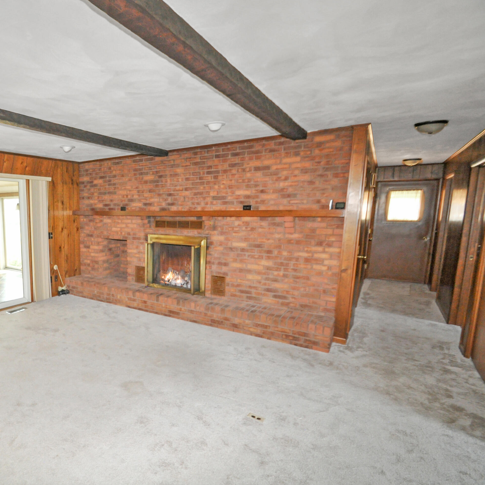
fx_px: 317
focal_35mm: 20
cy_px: 241
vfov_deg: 74.8
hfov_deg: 68.9
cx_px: 110
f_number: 4
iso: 800
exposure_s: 1/60
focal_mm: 10
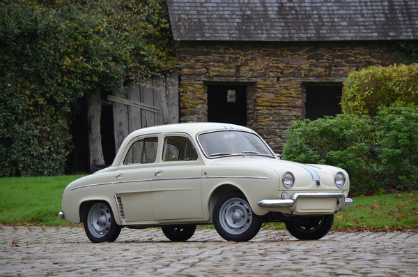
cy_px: 138
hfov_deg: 9.2
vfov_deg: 6.1
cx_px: 209
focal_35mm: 225
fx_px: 2606
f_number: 5.6
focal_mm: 150
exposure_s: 1/500
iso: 400
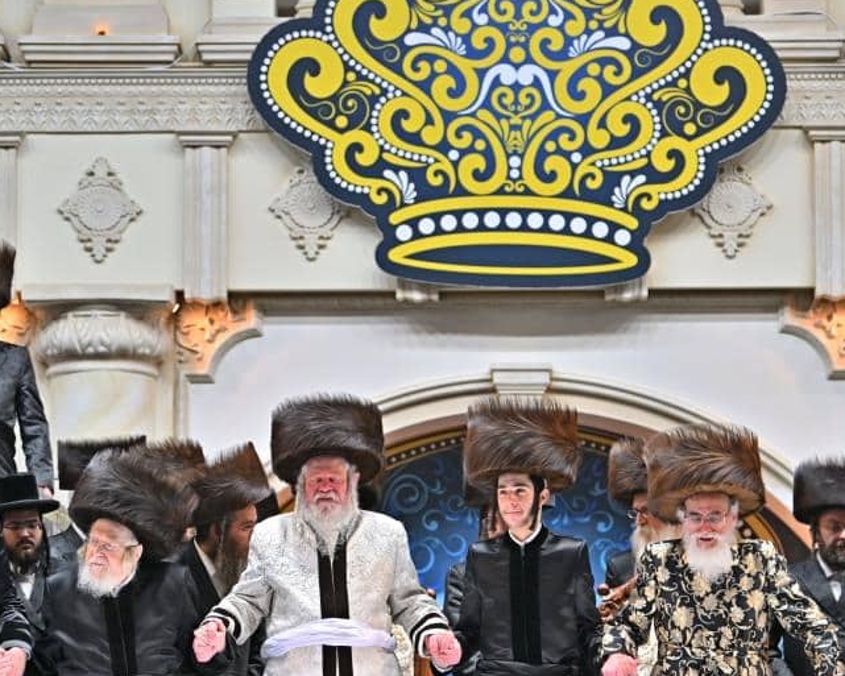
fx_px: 3827
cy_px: 433
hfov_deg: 12.6
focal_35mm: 153
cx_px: 479
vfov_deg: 10.1
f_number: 2.8
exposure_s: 1/640
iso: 640
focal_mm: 102
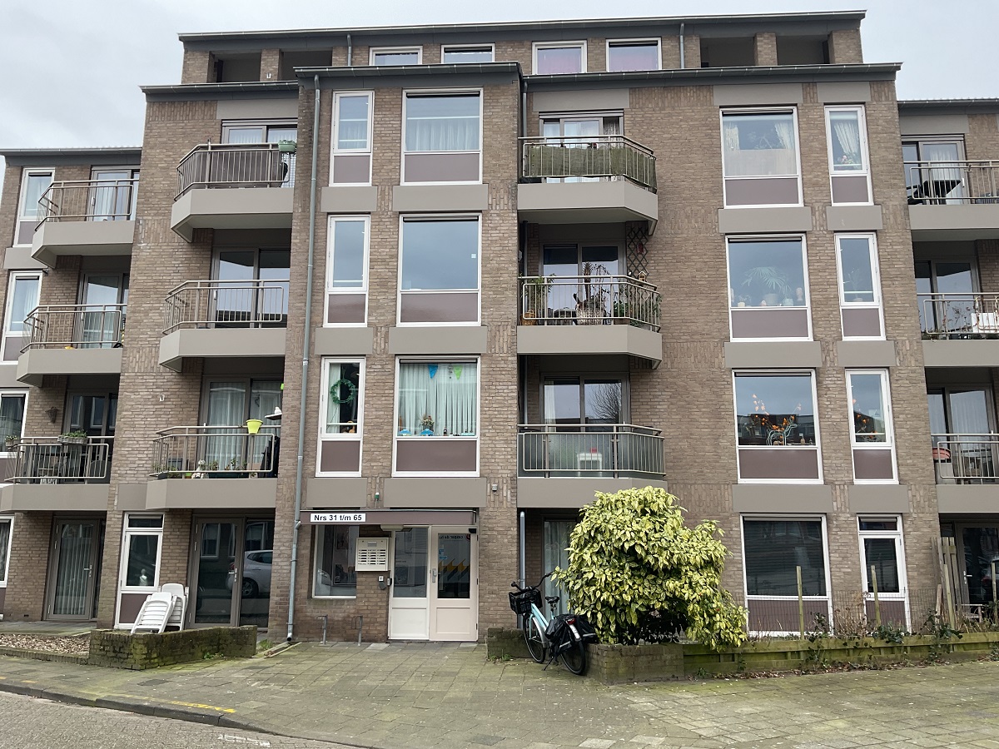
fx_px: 837
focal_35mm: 29
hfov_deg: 61.7
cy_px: 374
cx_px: 500
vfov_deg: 48.2
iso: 16
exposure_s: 1/200
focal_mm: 3
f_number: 1.8
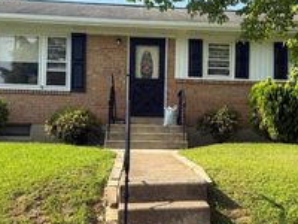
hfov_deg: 32.0
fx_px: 517
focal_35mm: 60
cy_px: 117
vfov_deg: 24.4
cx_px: 188
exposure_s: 1/1855
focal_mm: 6.76
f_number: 1.78
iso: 80
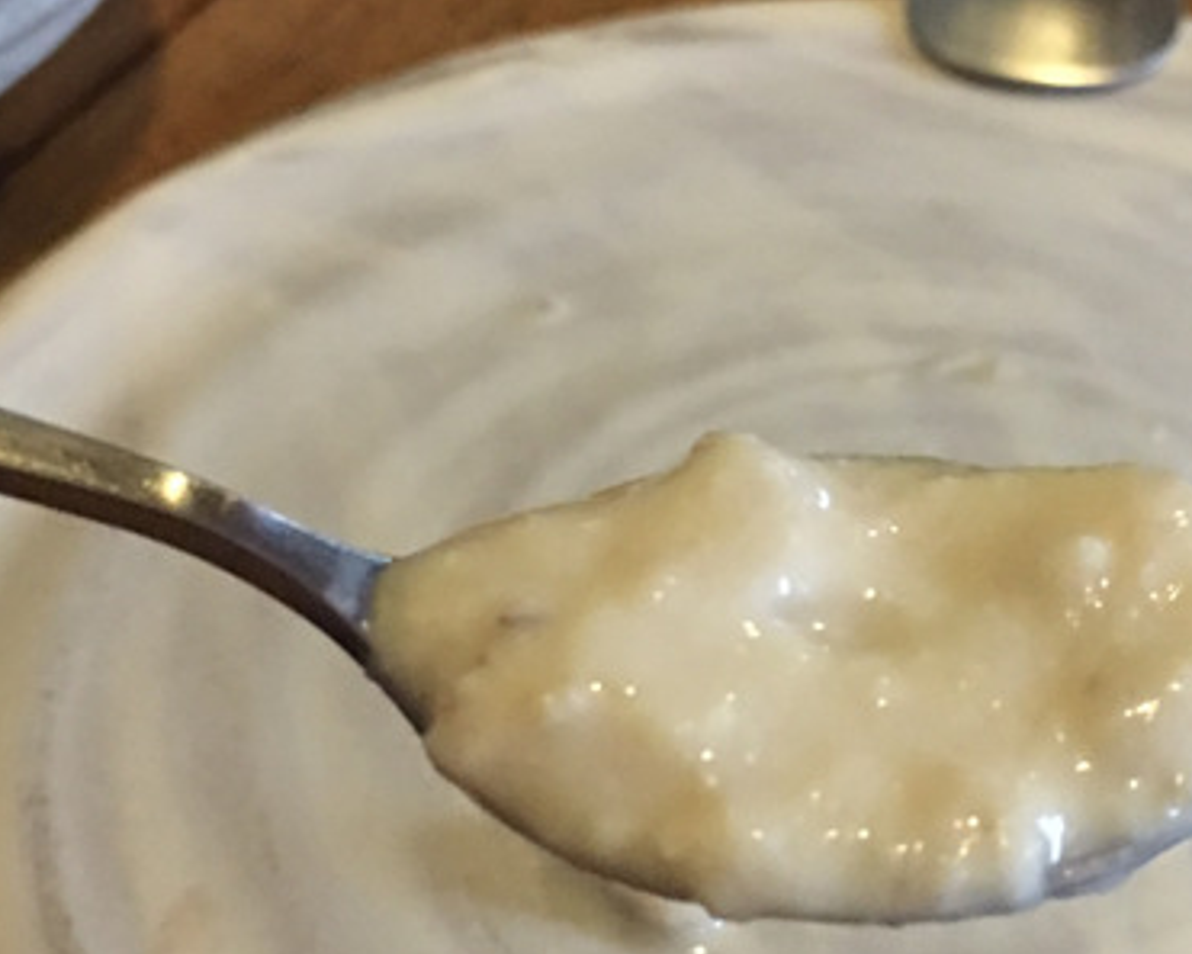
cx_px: 855
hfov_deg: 30.6
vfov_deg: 24.8
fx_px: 2153
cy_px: 652
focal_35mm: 61
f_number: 2.2
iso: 64
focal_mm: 4.15
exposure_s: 1/4
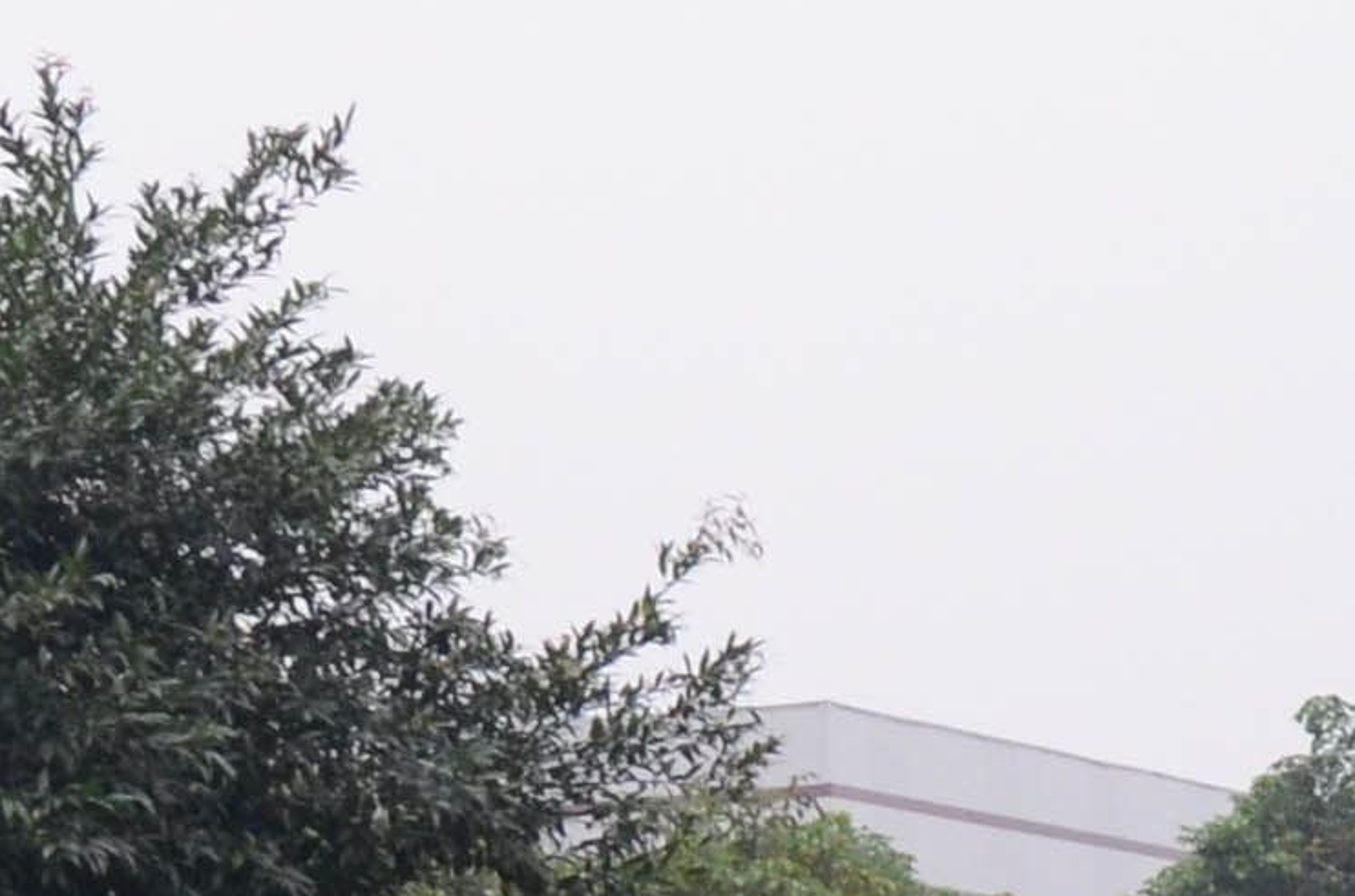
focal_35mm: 209
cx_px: 992
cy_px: 1058
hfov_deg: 9.8
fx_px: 7860
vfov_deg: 6.5
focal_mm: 21
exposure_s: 1/60
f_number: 4
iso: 800
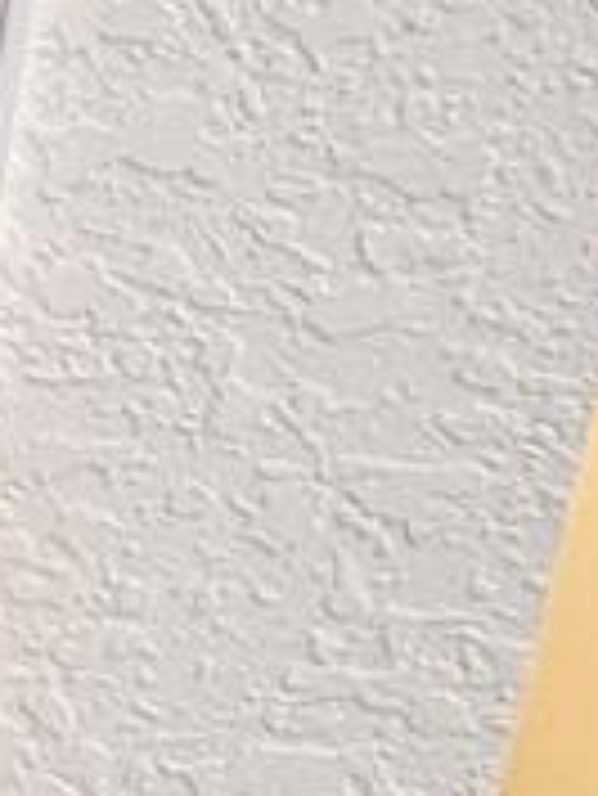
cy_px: 702
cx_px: -841
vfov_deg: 20.3
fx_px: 2186
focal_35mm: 95
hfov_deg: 12.3
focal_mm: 2.22
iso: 500
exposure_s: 1/60
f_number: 2.2
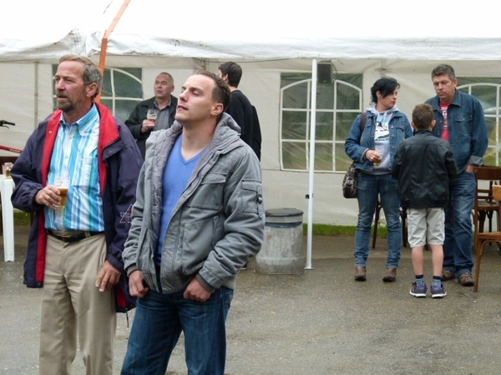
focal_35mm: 113
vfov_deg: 13.1
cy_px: 188
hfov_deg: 17.4
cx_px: 250
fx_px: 1635
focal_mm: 20.4
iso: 160
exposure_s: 1/60
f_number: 3.5
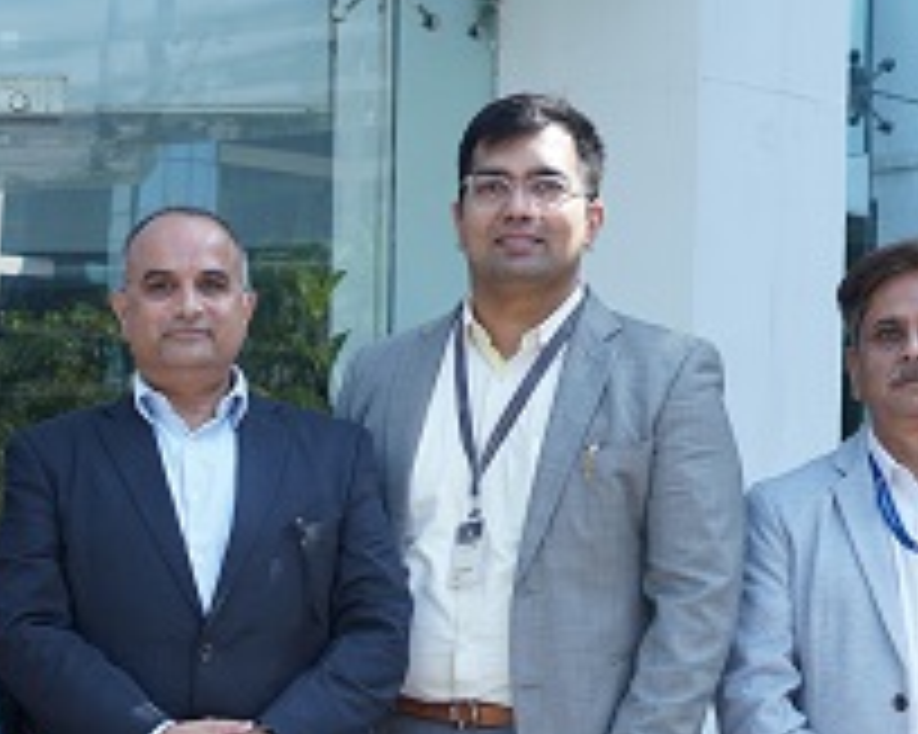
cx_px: -171
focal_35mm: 135
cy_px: 973
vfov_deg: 11.1
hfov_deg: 13.9
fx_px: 3666
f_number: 5.6
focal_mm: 42
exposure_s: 1/125
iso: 160
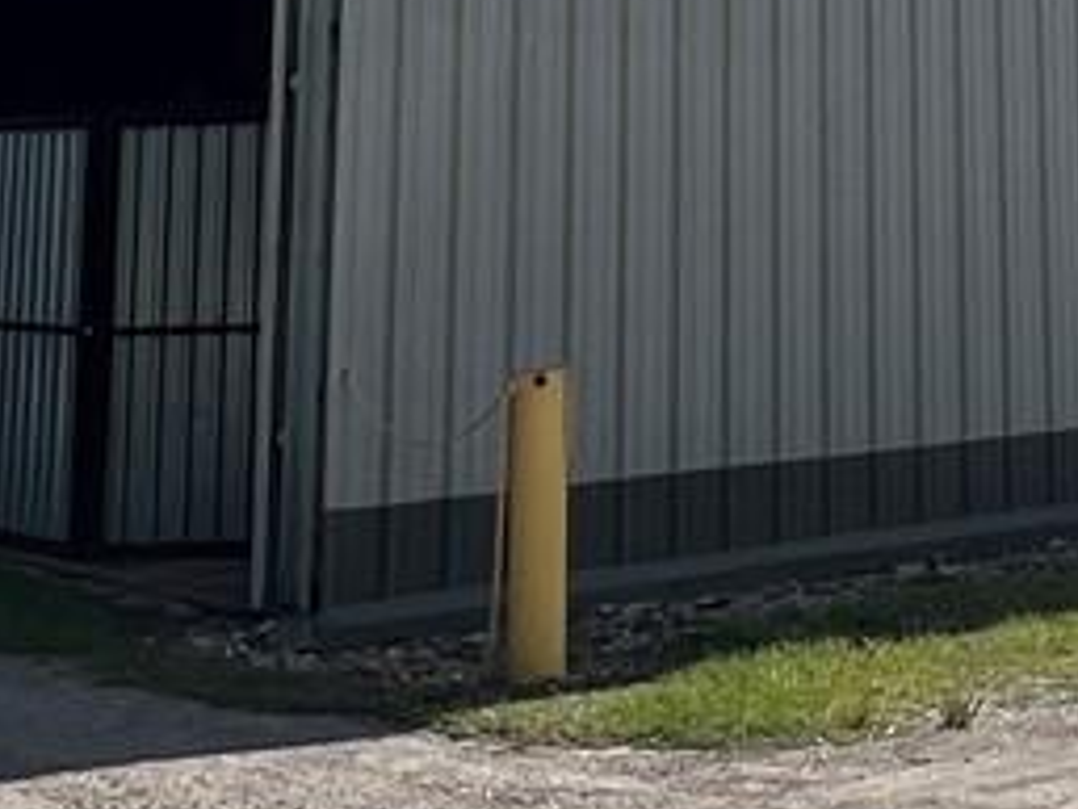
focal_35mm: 81
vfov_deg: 16.2
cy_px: -503
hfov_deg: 23.5
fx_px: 2524
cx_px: 965
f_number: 1.8
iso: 32
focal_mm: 1.57
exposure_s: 1/2801
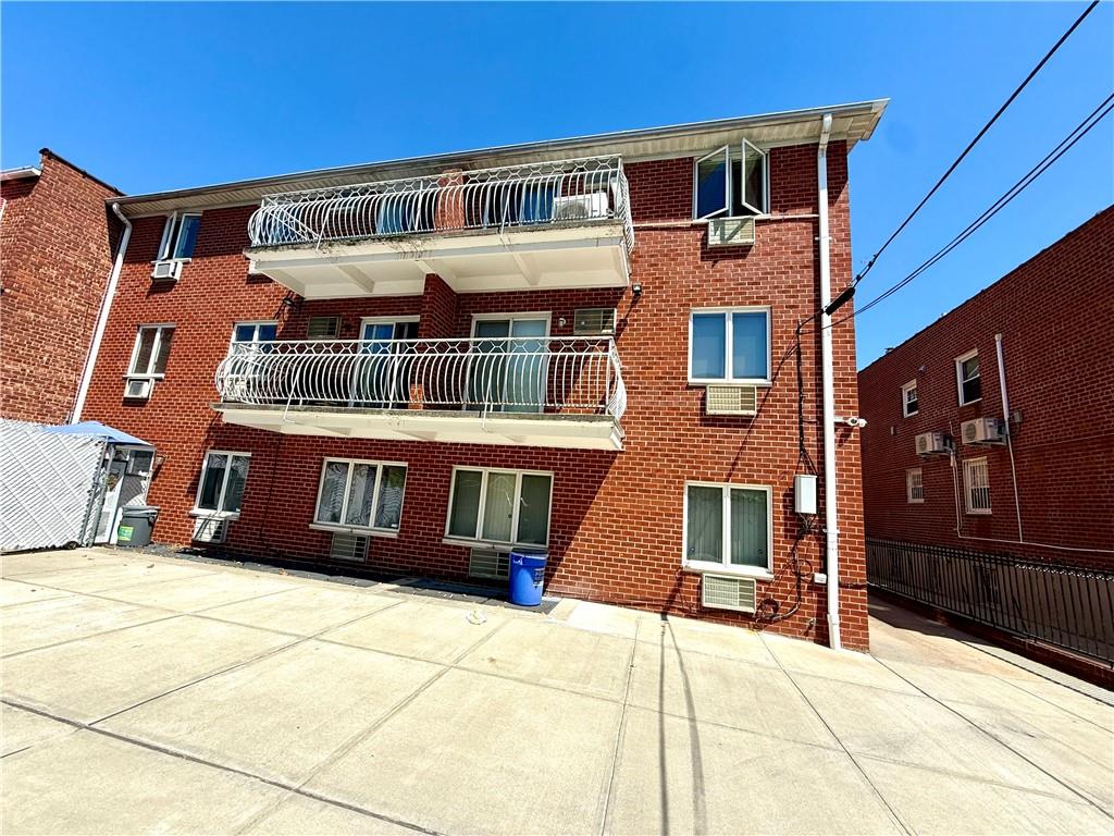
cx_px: 557
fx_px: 451
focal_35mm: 14
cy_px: 418
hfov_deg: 102.1
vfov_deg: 85.7
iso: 50
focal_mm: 2.22
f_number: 2.2
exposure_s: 1/1534
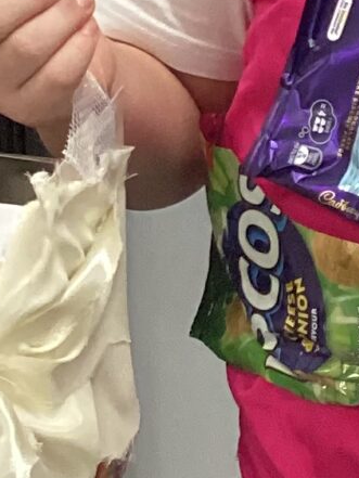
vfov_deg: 10.9
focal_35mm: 180
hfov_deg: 8.1
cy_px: -16
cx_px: 486
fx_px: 2488
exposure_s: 1/60
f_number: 2.4
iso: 160
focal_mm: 3.3
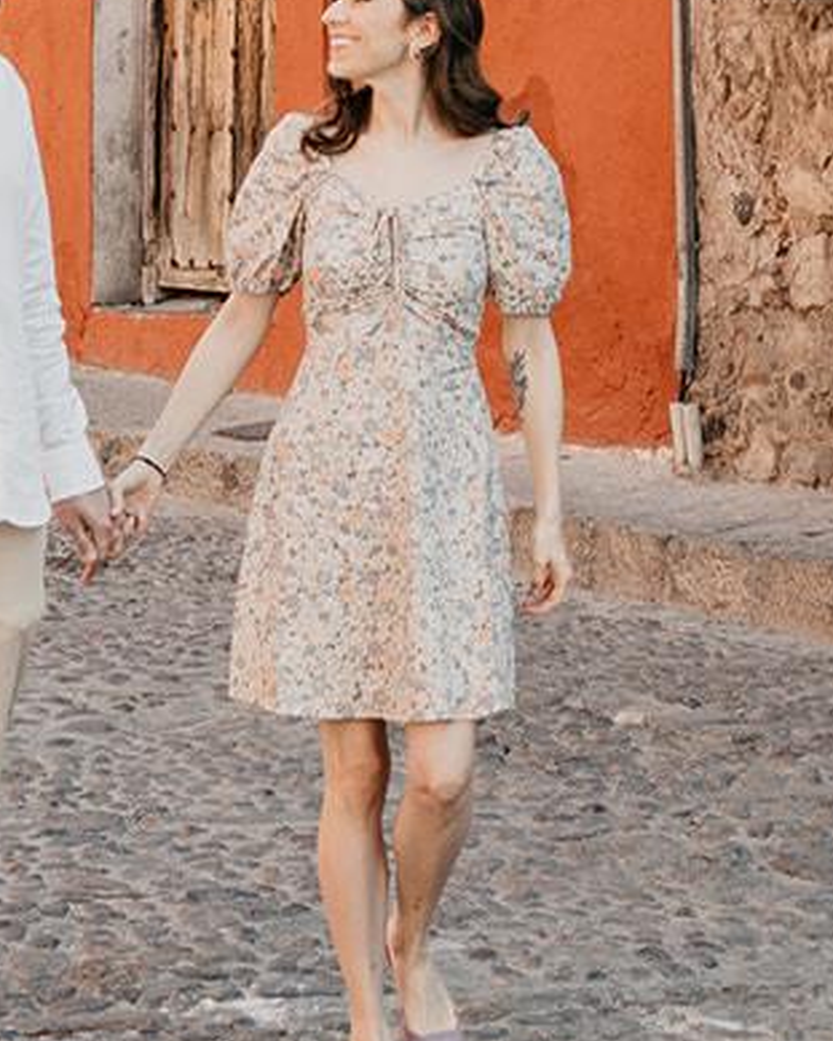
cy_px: -340
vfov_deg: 13.7
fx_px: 4162
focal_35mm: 135
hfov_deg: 11.4
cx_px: 591
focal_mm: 35
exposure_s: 1/320
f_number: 3.2
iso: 160
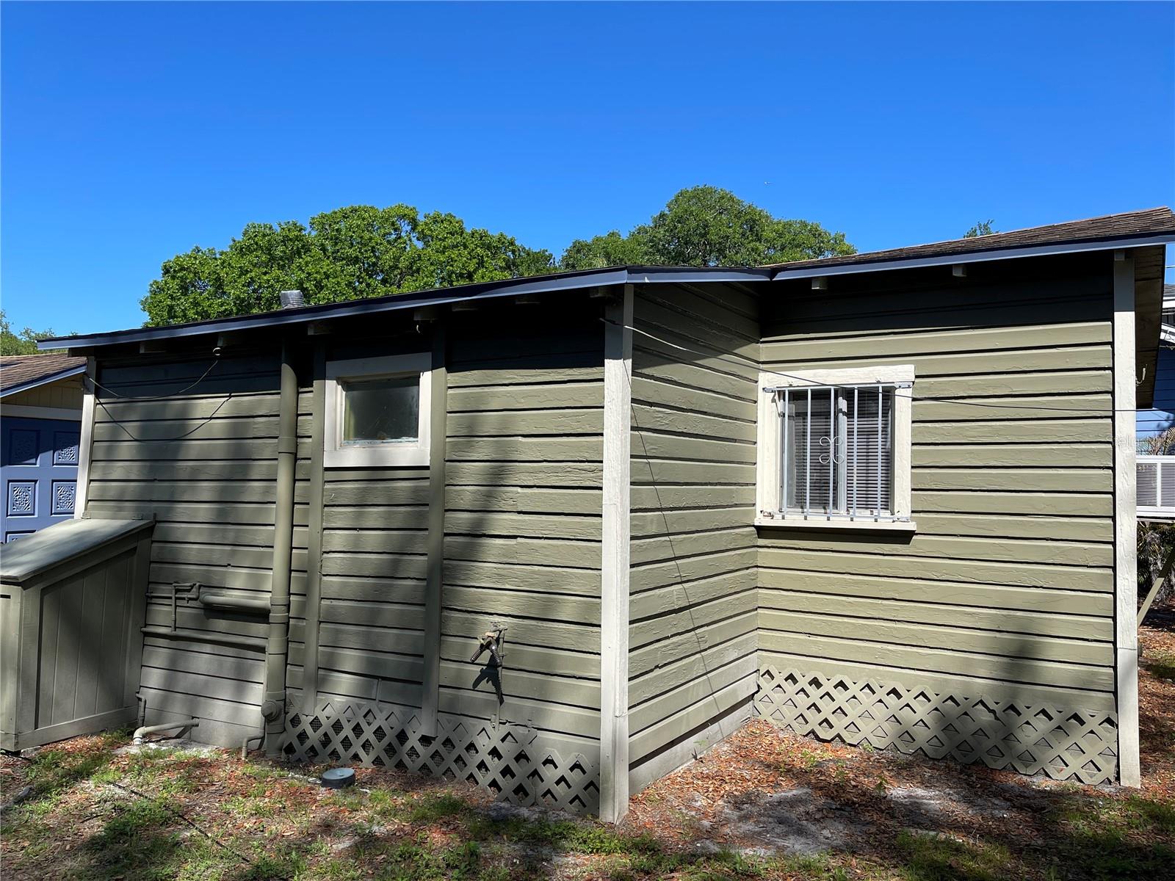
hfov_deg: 67.3
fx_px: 883
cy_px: 440
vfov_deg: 53.1
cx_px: 588
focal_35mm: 26
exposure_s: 1/3788
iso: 50
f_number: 1.6
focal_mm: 5.1
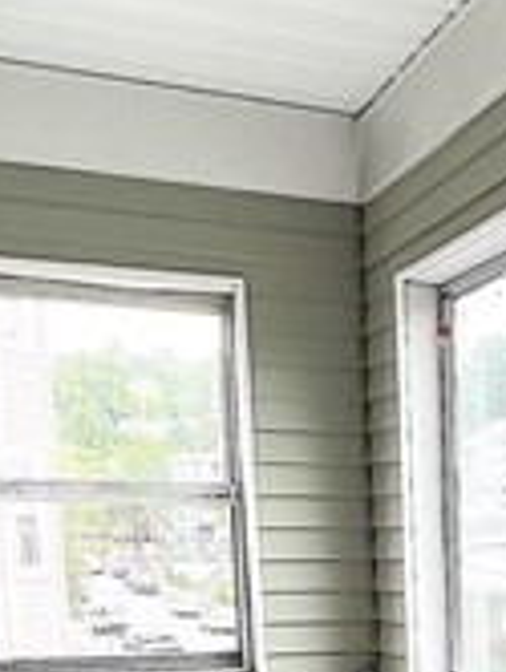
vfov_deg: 28.6
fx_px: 1166
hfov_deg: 22.6
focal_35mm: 60
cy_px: 769
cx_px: 599
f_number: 1.8
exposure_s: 1/99
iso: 32
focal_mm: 1.57
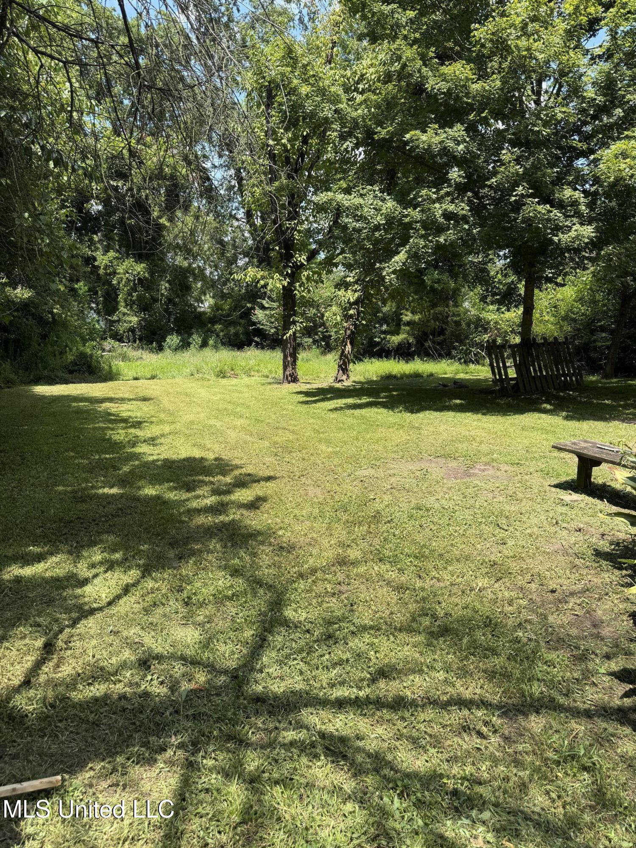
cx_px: 318
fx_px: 588
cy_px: 424
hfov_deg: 56.8
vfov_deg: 71.6
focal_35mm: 24
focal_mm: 6.76
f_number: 1.78
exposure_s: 1/1395
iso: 80
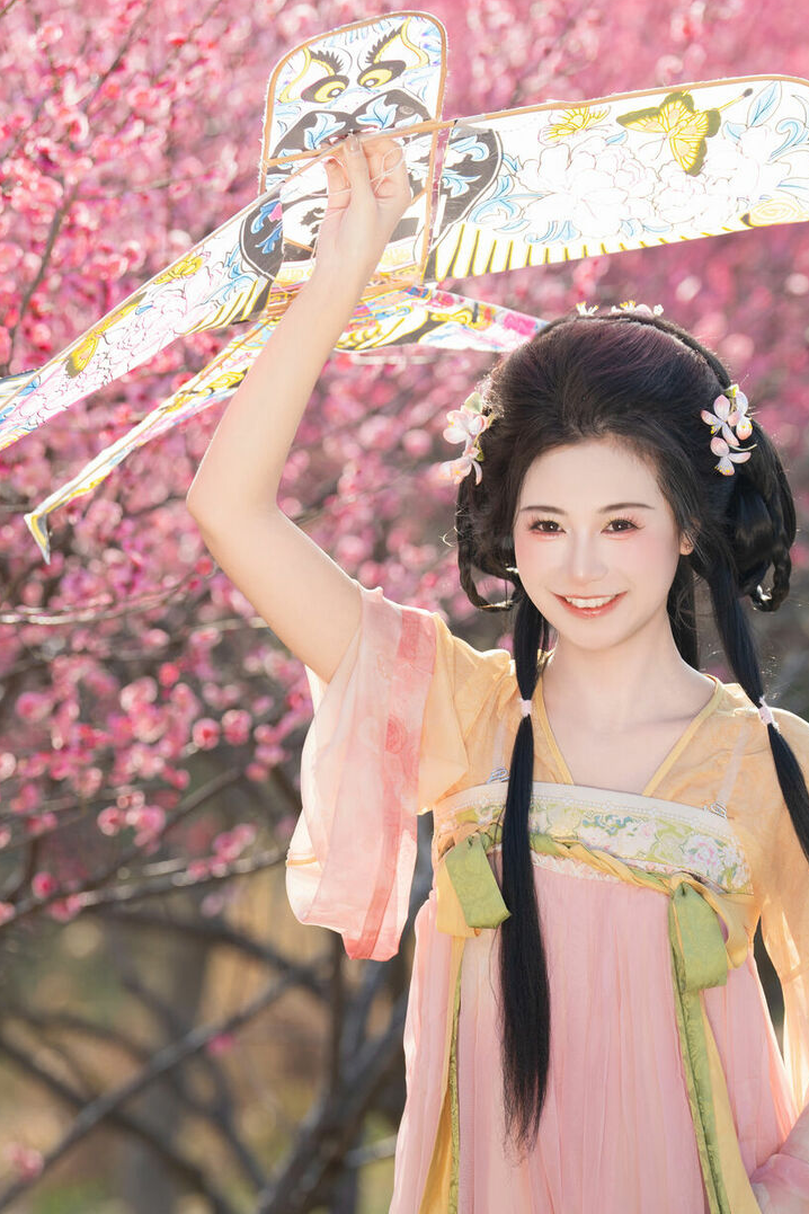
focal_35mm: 193
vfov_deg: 10.6
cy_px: 866
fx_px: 6505
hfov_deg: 7.1
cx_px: 498
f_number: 4
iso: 250
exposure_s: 1/640
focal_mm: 132
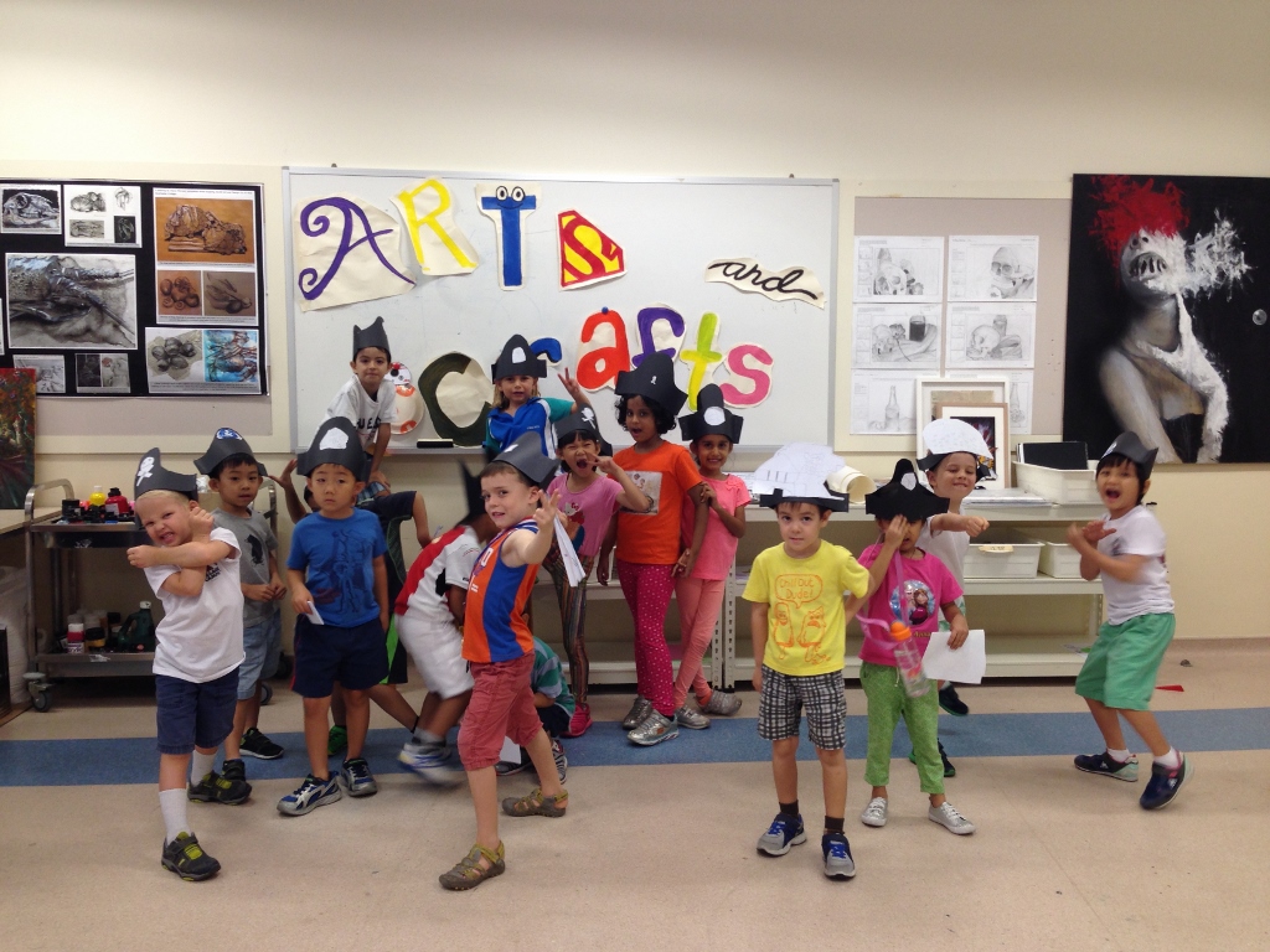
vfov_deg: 42.9
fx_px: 1211
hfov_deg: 55.4
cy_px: 476
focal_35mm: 33
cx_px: 635
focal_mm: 4.12
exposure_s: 1/24
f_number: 2.4
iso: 50
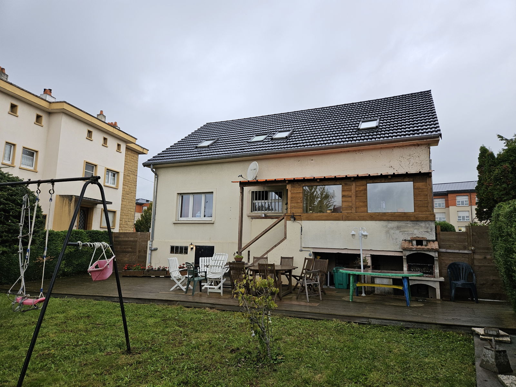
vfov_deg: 58.9
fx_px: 343
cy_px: 194
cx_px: 258
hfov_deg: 73.9
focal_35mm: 23
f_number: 1.8
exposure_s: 1/190
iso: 64
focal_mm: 5.4
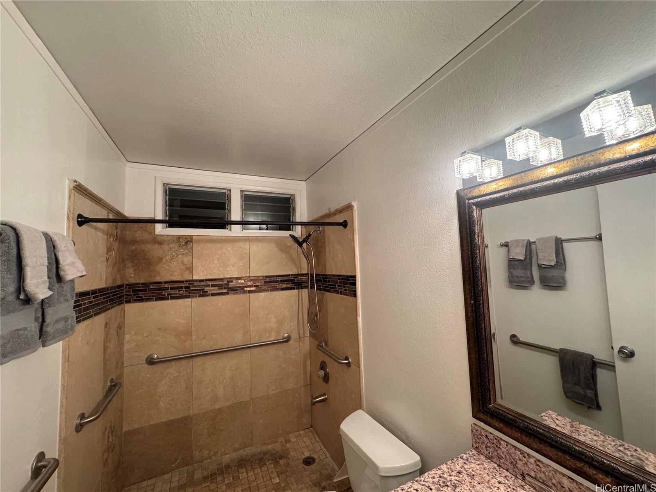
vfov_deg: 85.7
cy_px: 246
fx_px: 265
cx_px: 328
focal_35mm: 14
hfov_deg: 102.1
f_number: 2.2
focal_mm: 2.22
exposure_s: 1/120
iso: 250
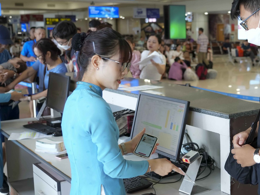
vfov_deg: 25.2
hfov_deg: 32.1
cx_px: 218
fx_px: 436
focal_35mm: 58
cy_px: 90
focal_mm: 32
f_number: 4
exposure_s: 1/125
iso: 640
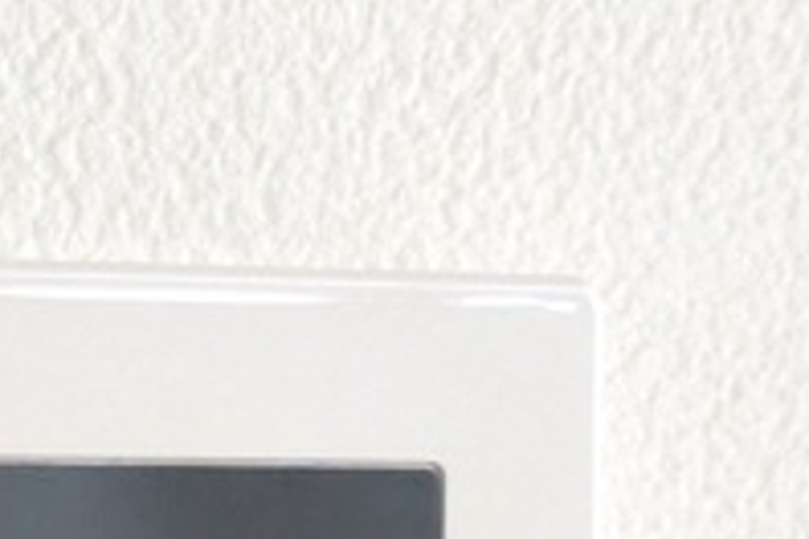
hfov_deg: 7.9
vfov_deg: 5.2
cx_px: -315
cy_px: 1233
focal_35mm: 257
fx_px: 5775
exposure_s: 1/40
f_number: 1.89
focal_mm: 5.43
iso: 1228
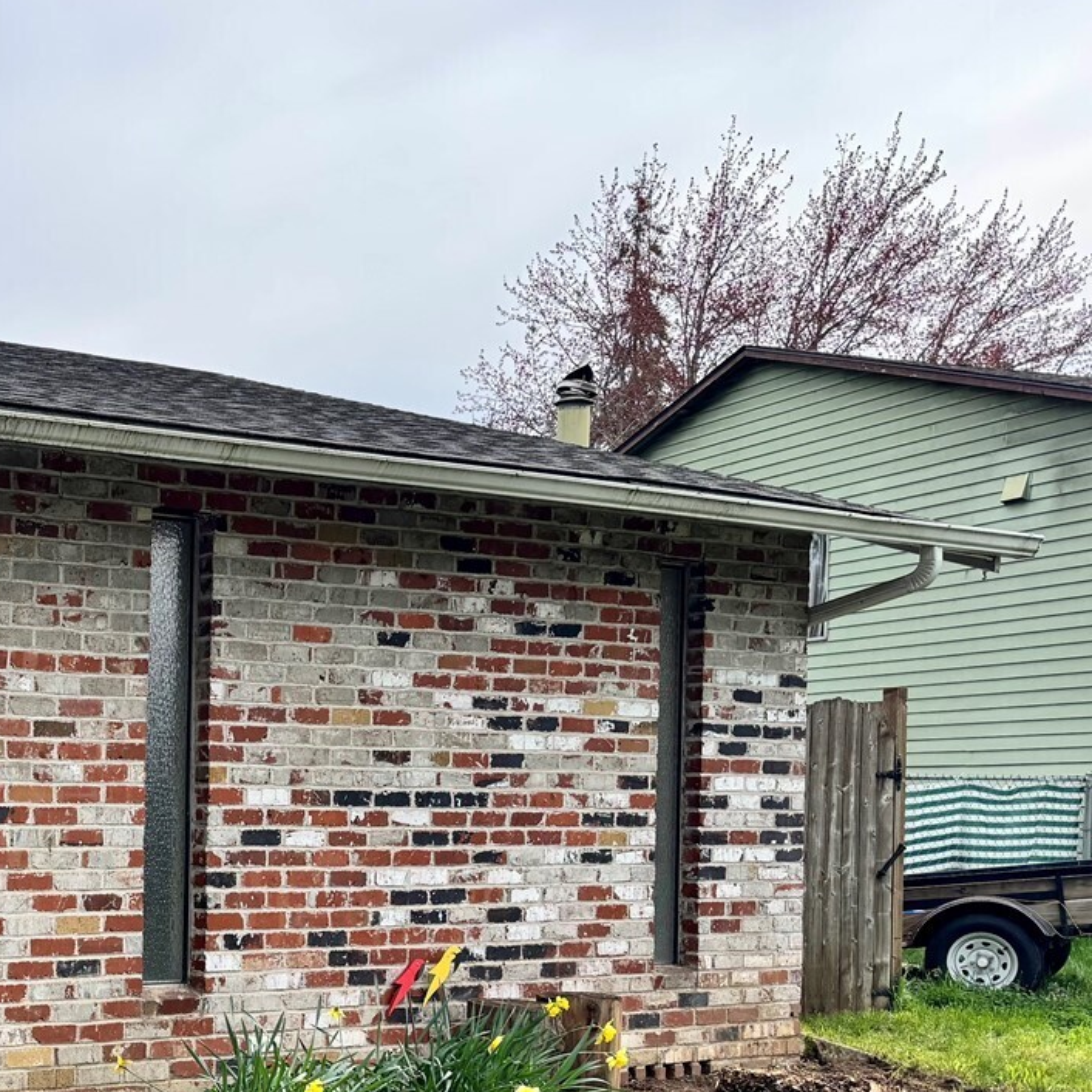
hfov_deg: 31.8
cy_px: 834
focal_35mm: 48
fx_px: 1713
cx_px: -66
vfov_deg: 34.5
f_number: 1.78
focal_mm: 6.76
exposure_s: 1/1869
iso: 80
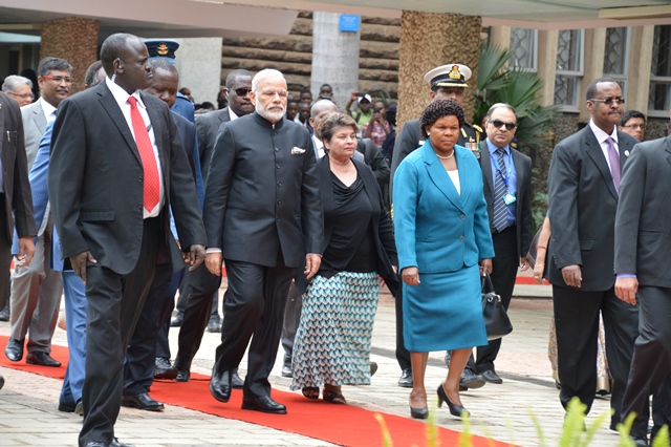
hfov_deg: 13.0
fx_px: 2934
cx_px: 336
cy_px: 224
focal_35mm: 158
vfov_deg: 8.7
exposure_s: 1/125
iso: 280
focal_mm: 105
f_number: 5.6
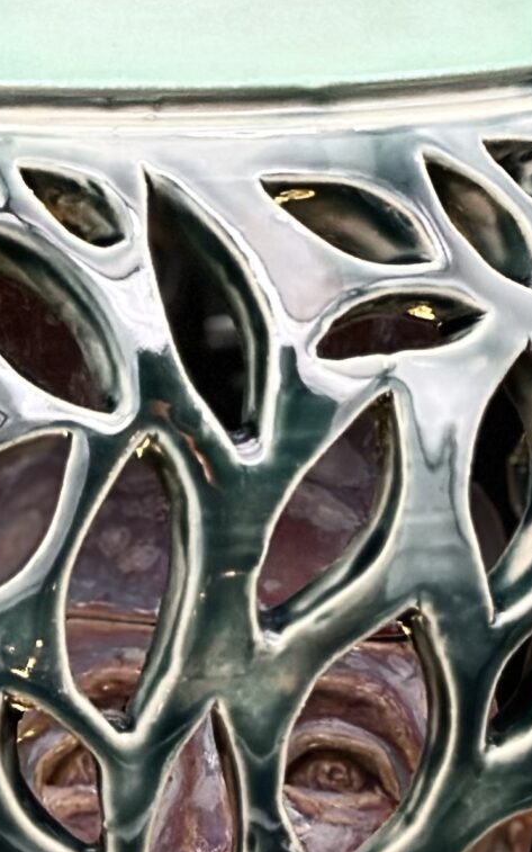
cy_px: 304
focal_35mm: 172
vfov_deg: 12.2
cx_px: 162
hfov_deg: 7.6
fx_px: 3991
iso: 320
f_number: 1.78
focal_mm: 6.86
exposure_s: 1/60
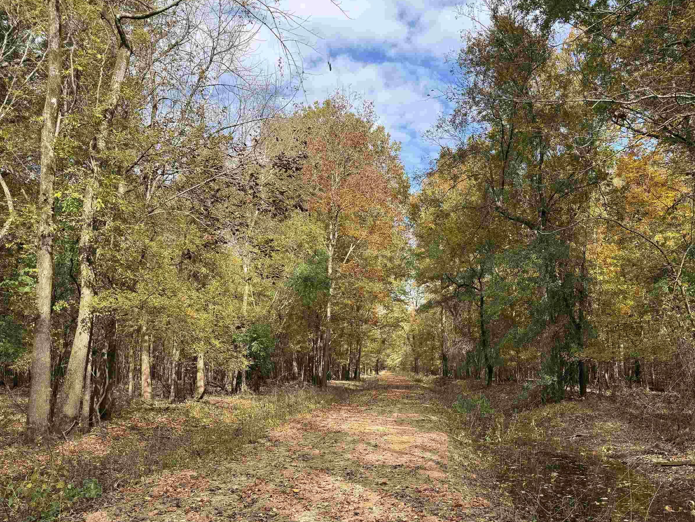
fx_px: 622
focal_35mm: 31
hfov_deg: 57.6
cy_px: 320
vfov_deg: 45.1
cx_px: 434
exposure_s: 1/1151
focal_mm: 6.76
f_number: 1.78
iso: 80
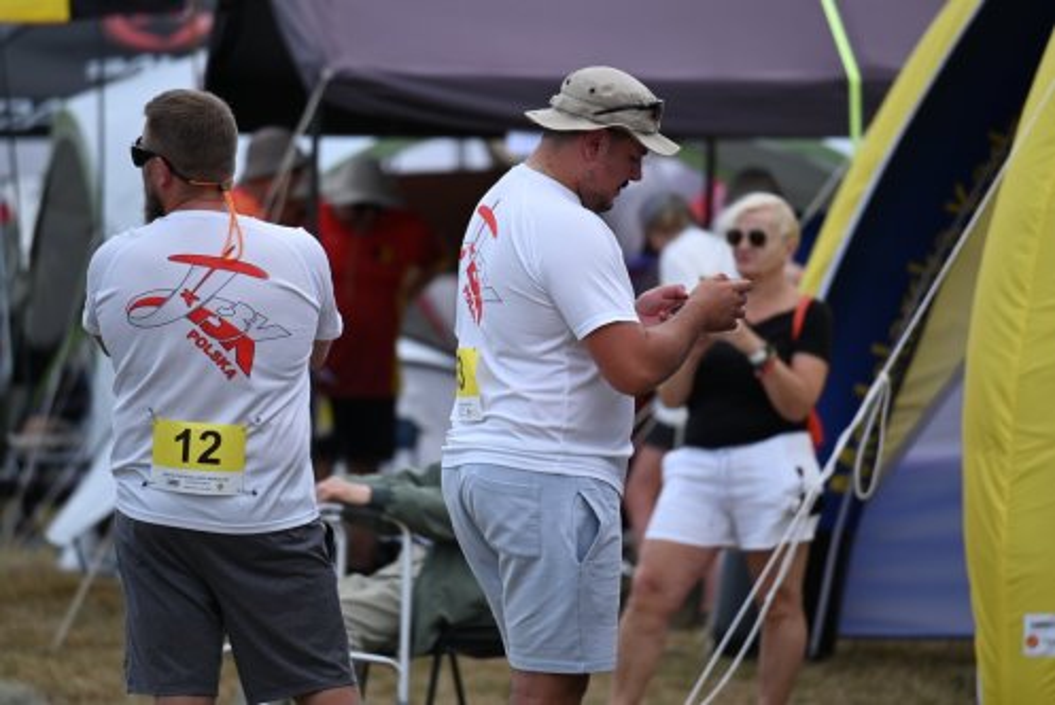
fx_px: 11729
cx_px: 528
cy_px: 352
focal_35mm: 400
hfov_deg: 5.2
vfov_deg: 3.4
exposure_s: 1/800
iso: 320
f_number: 6.3
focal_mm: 400
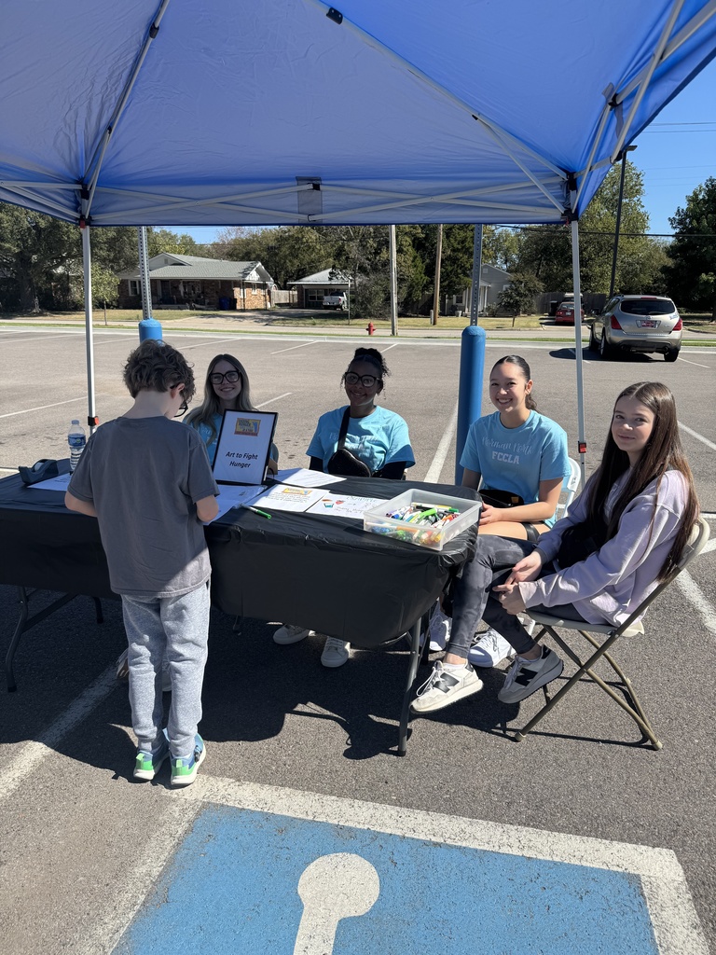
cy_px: 478
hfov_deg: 56.8
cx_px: 358
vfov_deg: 71.6
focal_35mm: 24
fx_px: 662
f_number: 1.78
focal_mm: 6.76
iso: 80
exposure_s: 1/3802
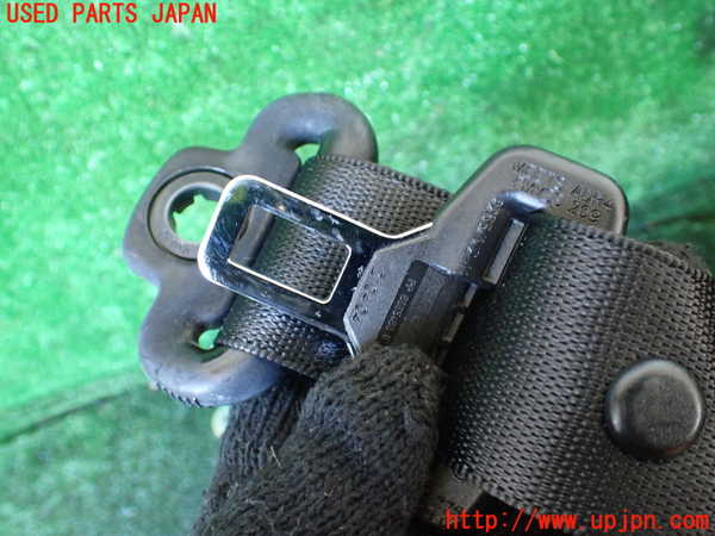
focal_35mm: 30
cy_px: 268
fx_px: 620
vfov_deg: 46.8
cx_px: 358
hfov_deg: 60.0
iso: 800
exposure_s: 1/30
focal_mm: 5.4
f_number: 2.3
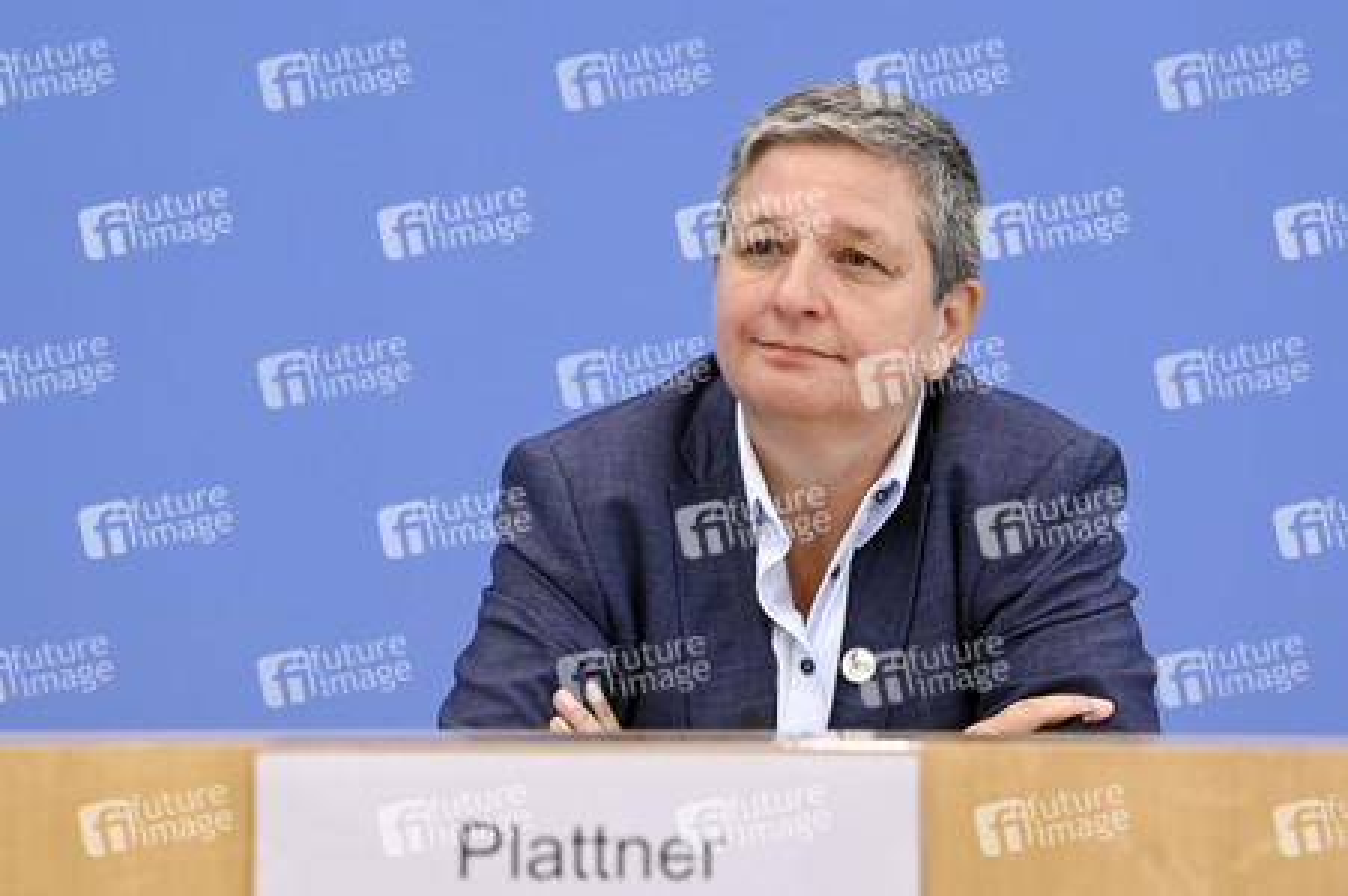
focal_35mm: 102
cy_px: 448
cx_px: 674
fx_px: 3816
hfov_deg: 20.0
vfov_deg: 13.4
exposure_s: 1/500
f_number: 6.3
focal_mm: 102
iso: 4000
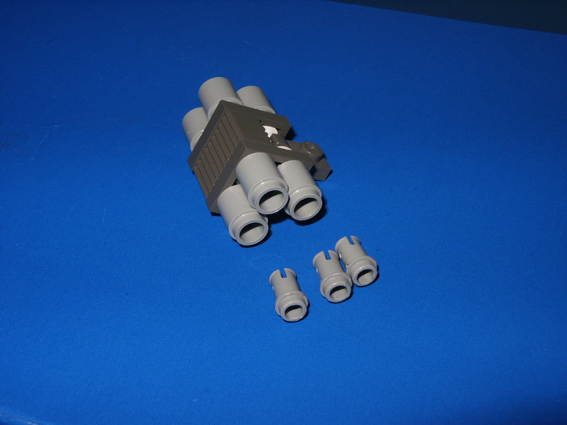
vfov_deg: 18.9
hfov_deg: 25.0
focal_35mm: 78
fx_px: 1278
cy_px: 212
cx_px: 284
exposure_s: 1/60
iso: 64
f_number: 8
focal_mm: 15.5
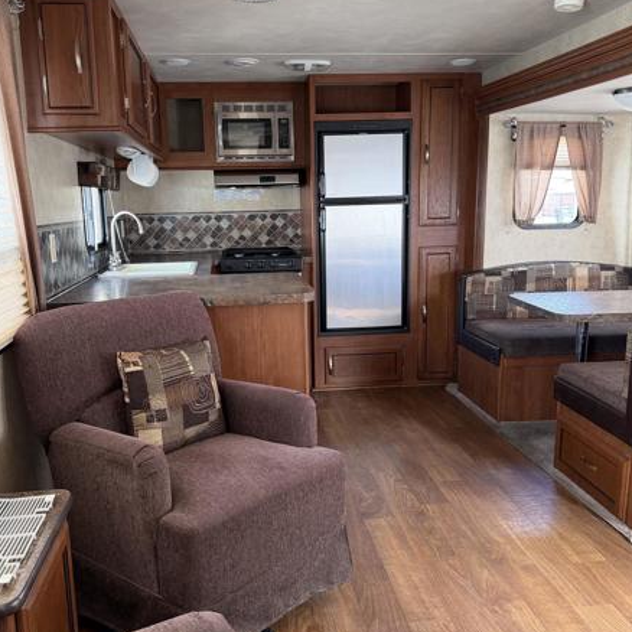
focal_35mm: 31
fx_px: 640
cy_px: 306
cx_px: 291
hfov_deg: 52.5
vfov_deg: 52.5
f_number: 1.78
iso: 200
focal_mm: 6.76
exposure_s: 1/64
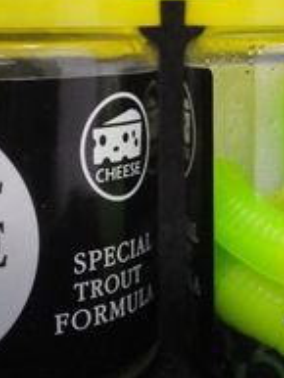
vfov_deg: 25.3
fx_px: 841
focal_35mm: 77
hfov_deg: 19.1
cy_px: 172
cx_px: 180
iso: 1000
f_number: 2.3
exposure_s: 1/500
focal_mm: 5.5
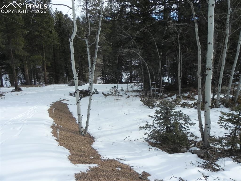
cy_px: 90
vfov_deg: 53.0
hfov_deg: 67.3
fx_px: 181
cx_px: 120
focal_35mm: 26
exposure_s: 1/376
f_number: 7.1
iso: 160
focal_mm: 4.6
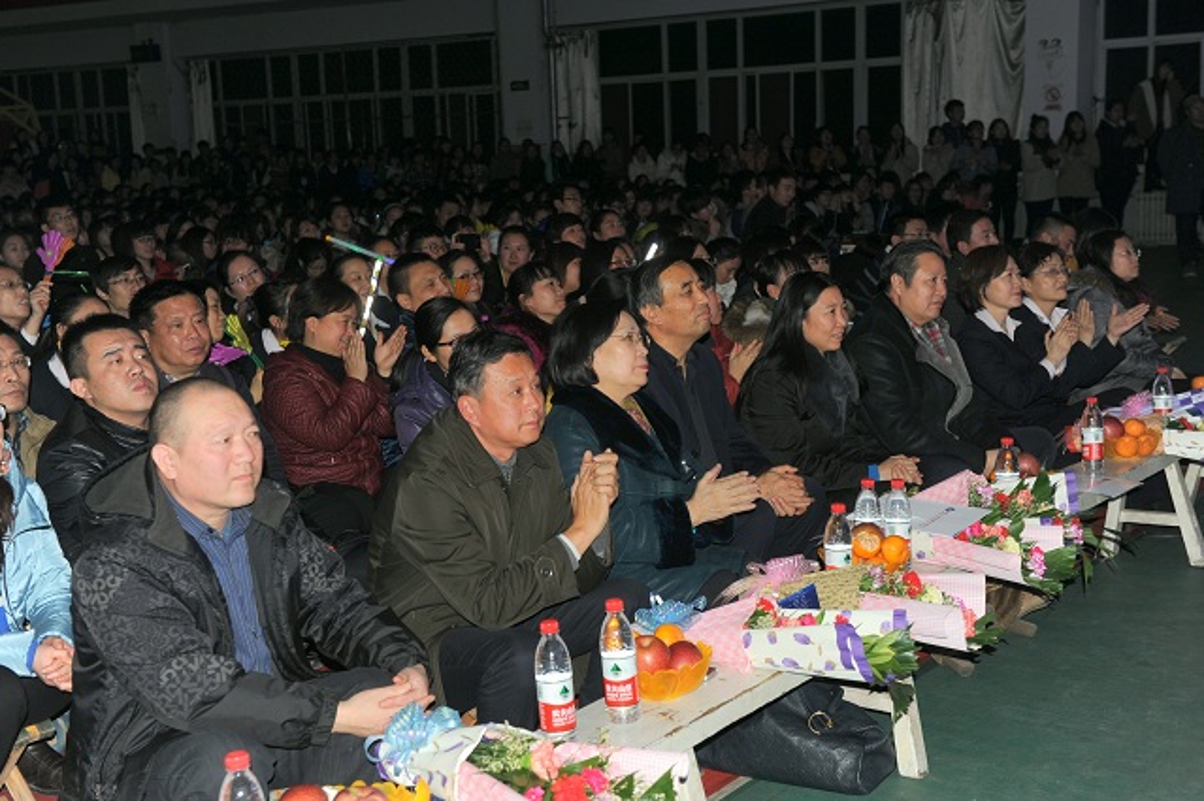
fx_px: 1671
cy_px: 400
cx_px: 602
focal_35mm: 50
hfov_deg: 39.6
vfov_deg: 27.0
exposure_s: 1/60
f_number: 4
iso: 400
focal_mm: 50
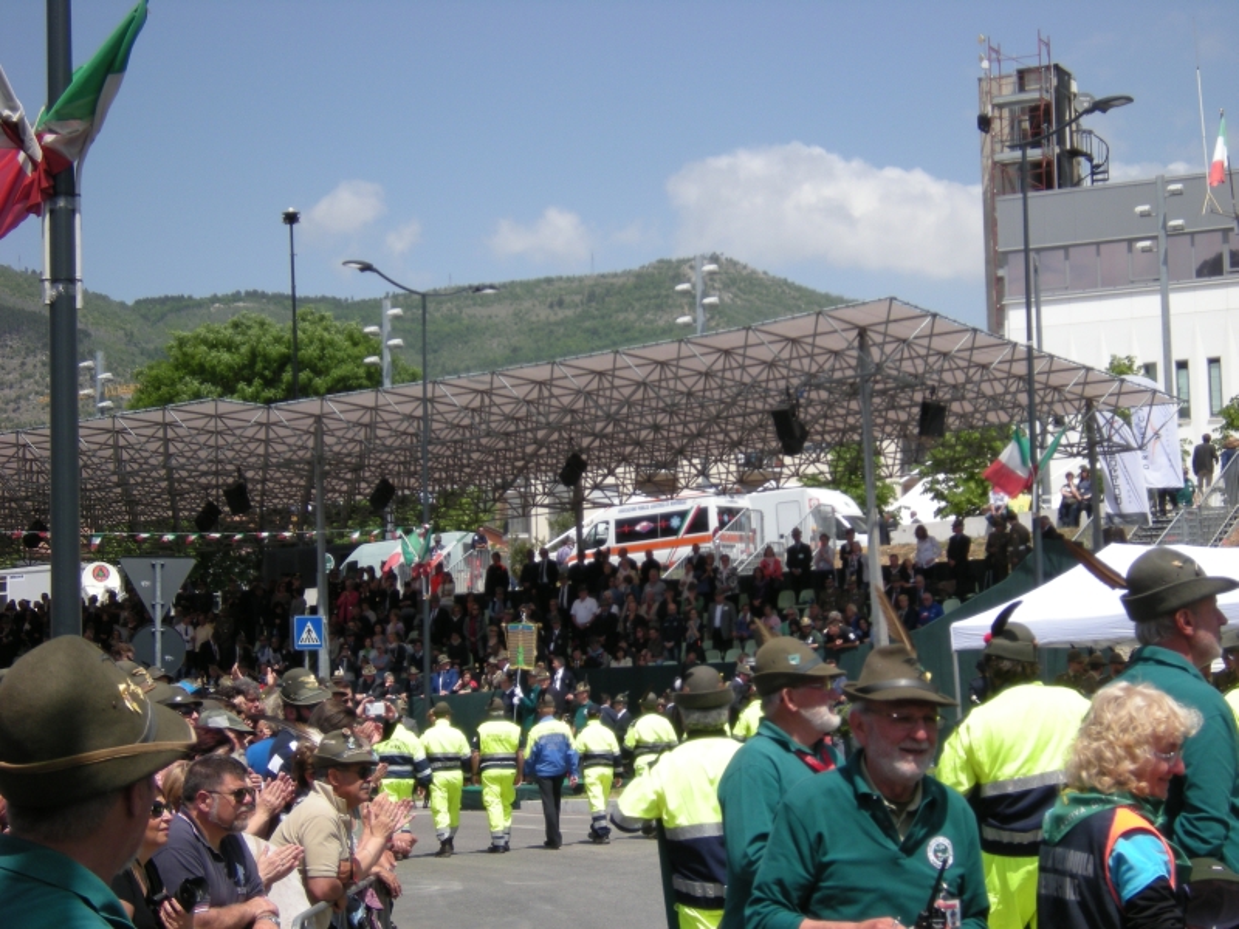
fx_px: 2792
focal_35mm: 78
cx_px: 620
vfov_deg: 18.9
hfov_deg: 25.0
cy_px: 464
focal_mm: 13
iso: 64
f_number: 4.8
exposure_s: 1/450
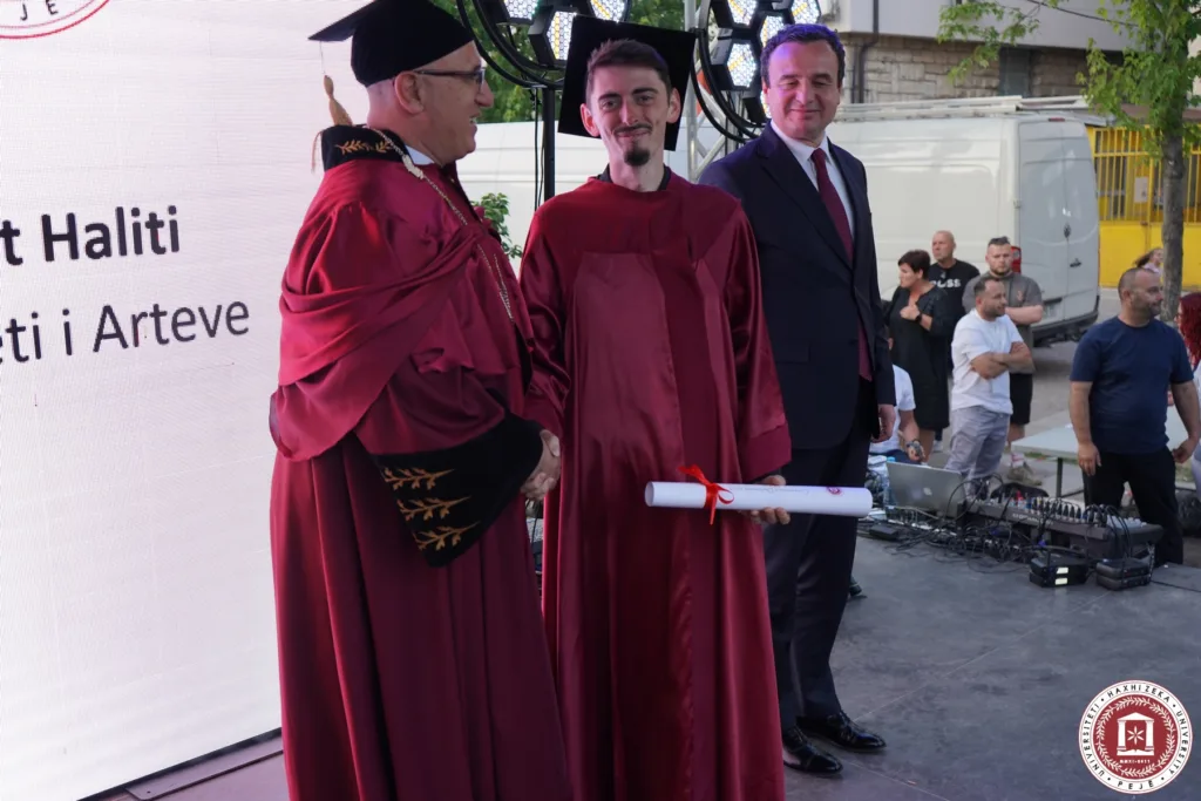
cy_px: 400
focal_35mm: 38
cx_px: 600
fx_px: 1268
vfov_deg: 35.1
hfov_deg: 50.7
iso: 400
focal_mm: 38
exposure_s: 1/160
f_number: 4
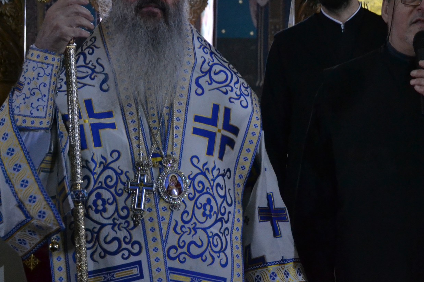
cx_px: 306
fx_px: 930
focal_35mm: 79
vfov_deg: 17.2
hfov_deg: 25.4
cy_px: 86
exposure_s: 1/60
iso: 3200
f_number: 4.2
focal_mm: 34
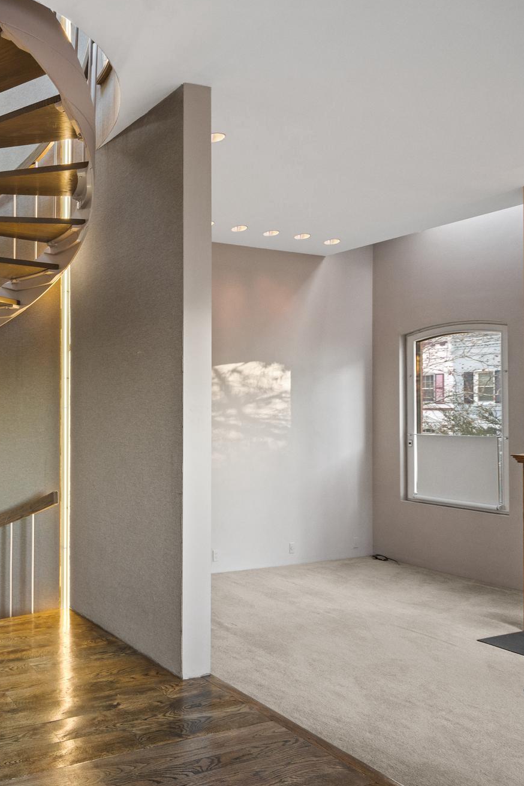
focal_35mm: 25
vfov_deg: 71.5
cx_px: -47
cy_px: 392
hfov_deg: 41.4
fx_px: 546
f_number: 4
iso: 800
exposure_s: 1/15
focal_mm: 16
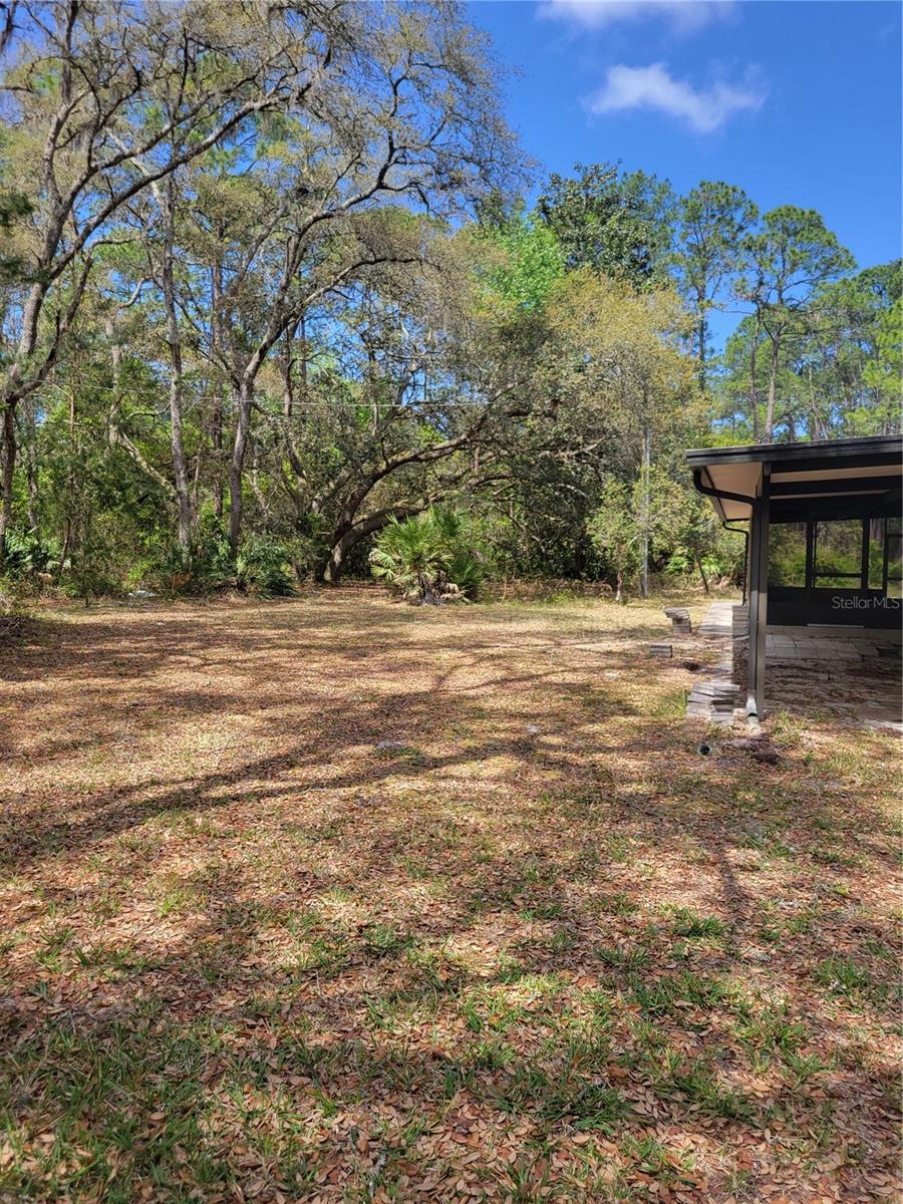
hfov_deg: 53.1
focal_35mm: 26
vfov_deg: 67.3
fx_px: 904
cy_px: 602
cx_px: 452
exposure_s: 1/1087
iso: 40
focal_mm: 5.4
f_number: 1.8
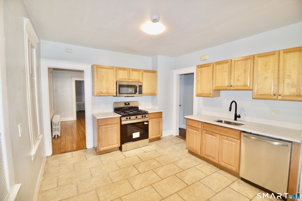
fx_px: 126
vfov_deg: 77.2
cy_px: 100
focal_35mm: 15
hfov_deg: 100.4
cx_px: 151
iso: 800
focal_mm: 10
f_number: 3.5
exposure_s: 1/60
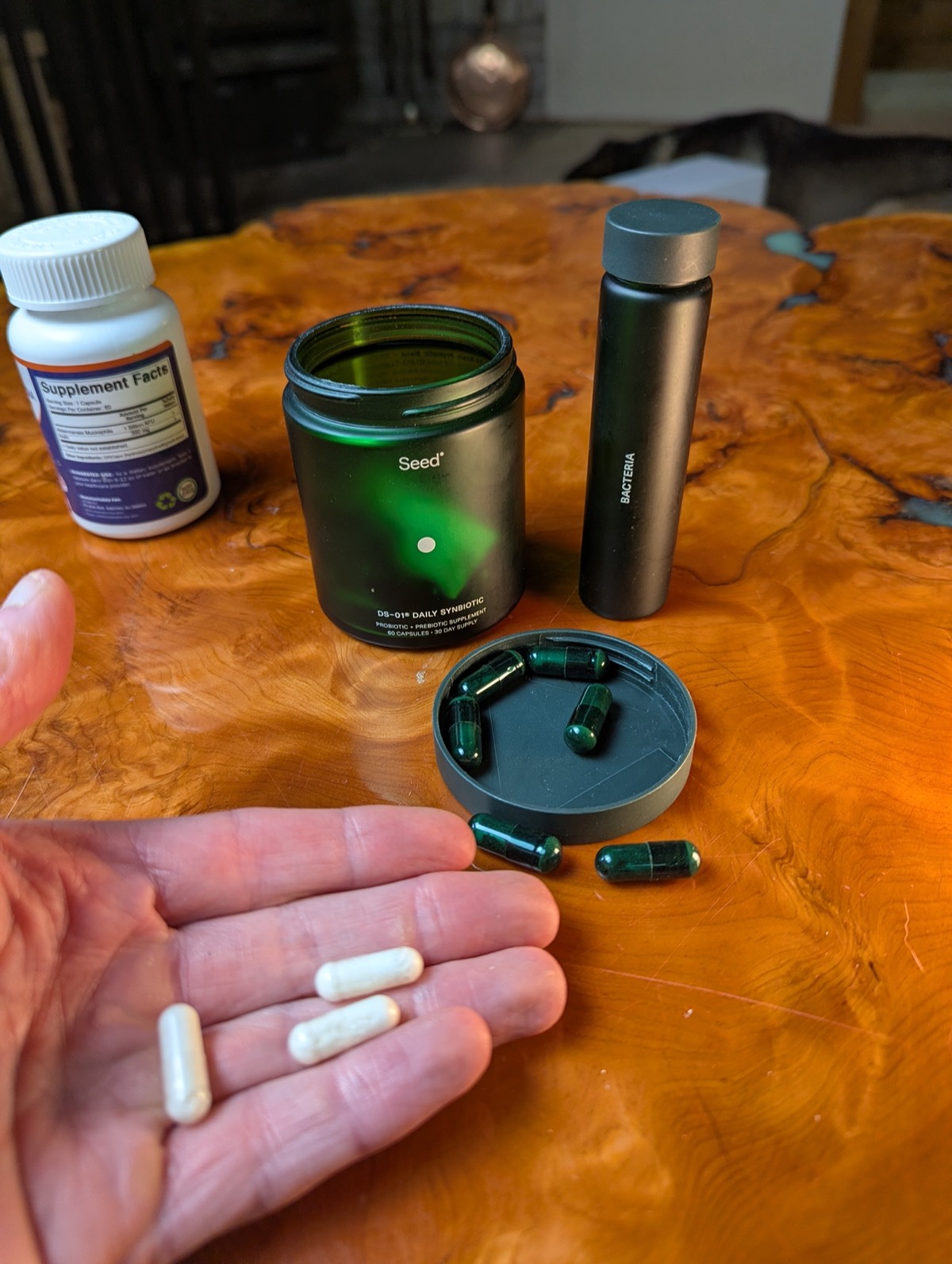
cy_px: 632
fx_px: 878
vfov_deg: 71.5
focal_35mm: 24
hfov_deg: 57.0
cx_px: 476
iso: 127
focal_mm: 6.81
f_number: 1.85
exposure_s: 1/46.2
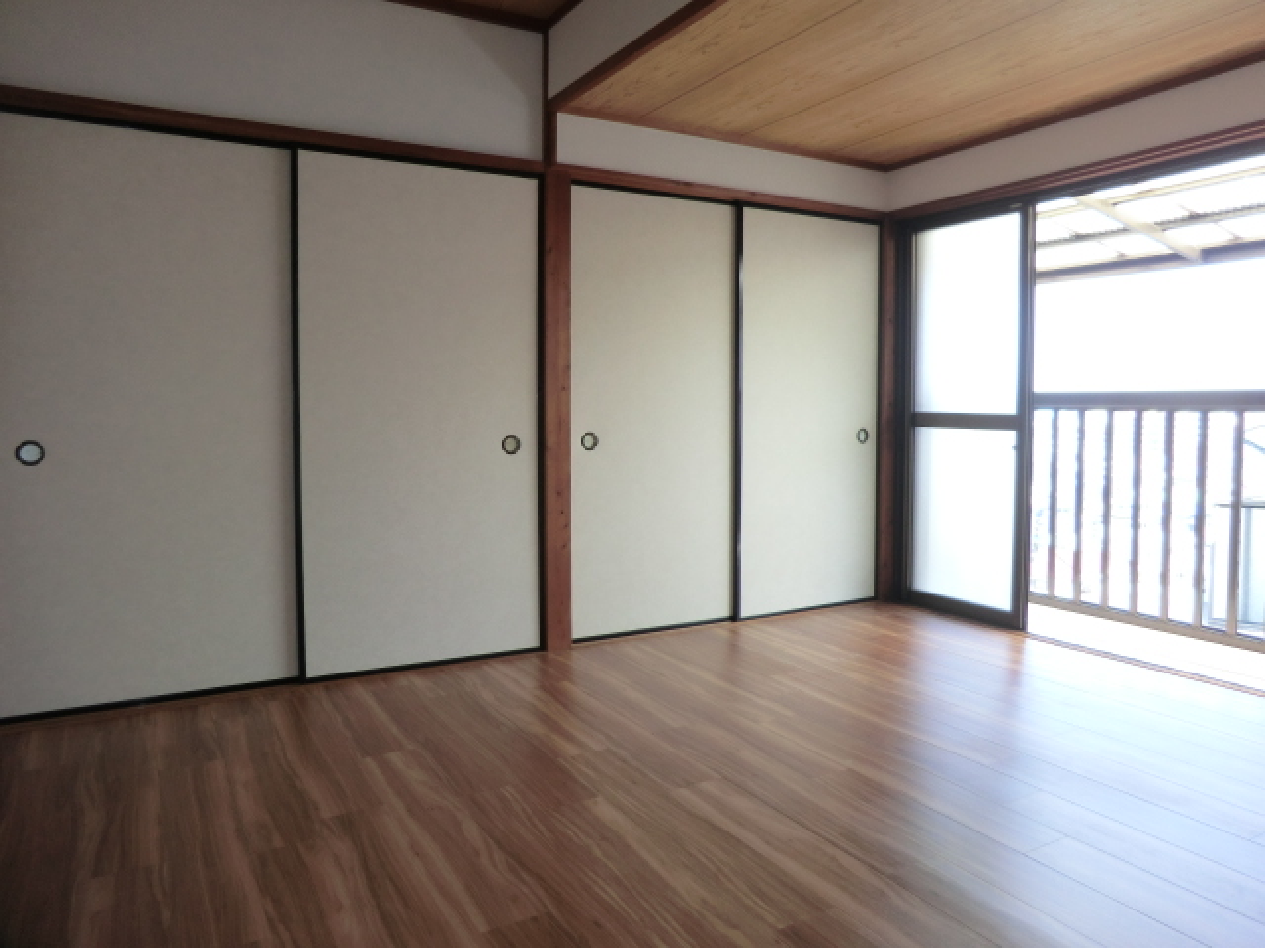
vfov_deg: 56.8
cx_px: 632
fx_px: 877
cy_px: 474
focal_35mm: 24
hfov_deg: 71.6
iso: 100
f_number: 3.2
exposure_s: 1/60
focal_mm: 4.3
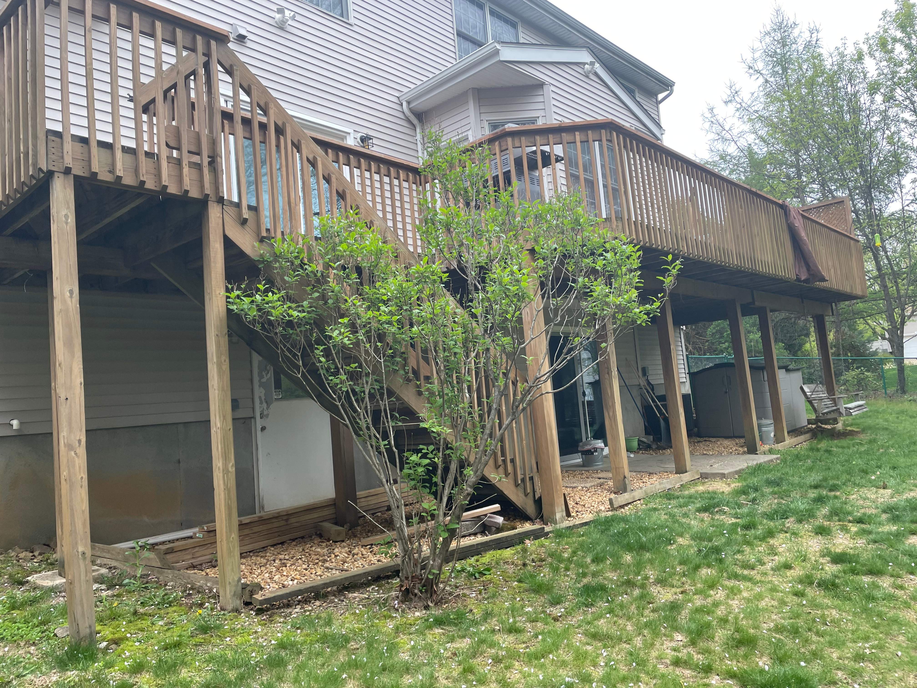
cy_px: 344
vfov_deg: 53.1
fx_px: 689
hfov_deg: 67.3
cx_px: 458
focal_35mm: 26
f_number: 1.6
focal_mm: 4.2
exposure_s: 1/121
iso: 40
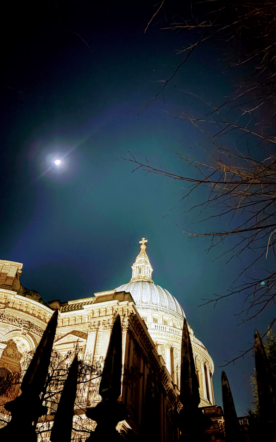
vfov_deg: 61.2
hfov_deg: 40.5
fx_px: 373
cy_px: 223
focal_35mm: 31
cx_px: 161
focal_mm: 5.96
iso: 1000
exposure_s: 1/9
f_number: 1.6
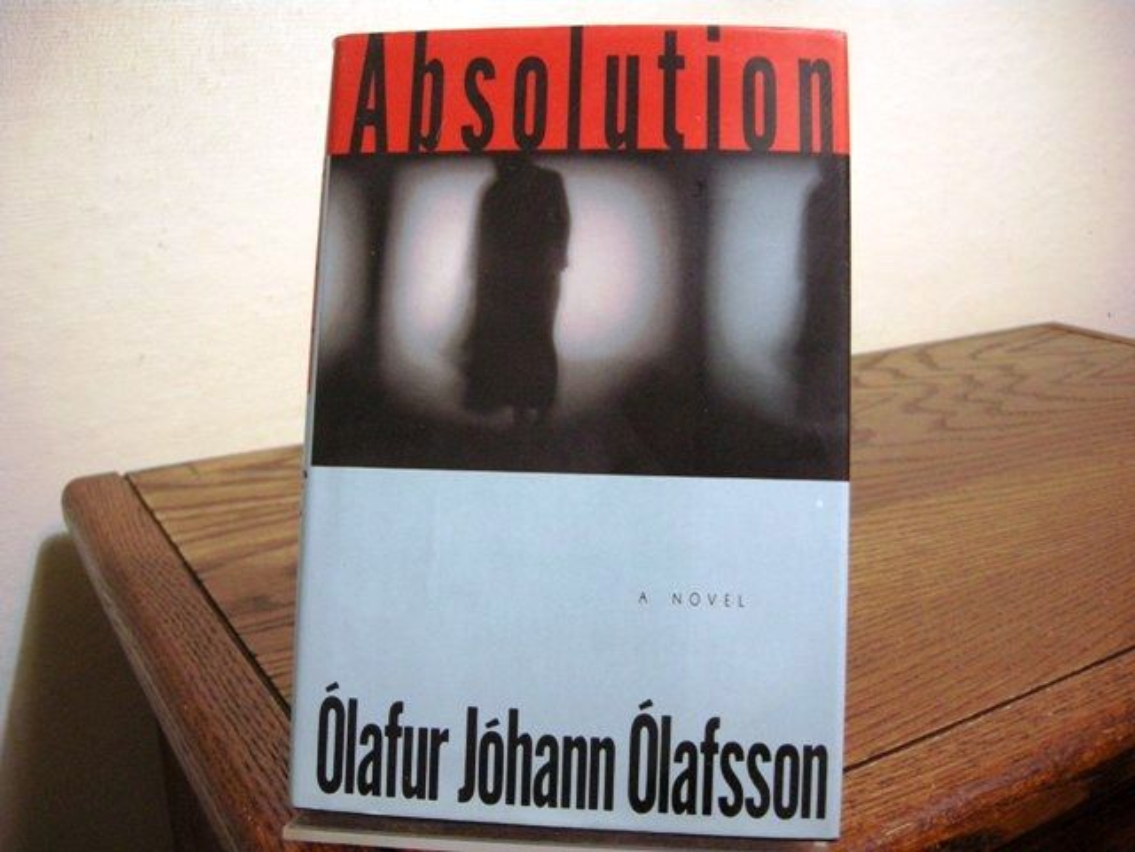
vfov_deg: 39.7
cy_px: 426
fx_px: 1180
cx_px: 568
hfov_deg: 51.4
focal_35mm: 36
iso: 400
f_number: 2.7
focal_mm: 7.5
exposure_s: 1/24
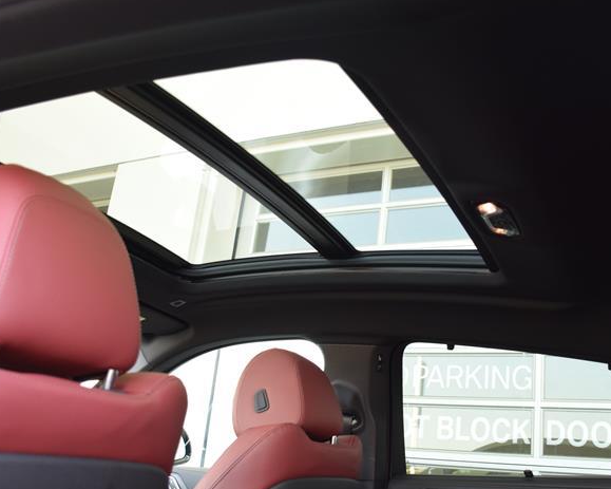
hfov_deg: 51.3
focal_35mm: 35
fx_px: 633
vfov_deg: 42.2
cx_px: 356
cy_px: 271
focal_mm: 18
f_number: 4
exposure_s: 1/60
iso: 800
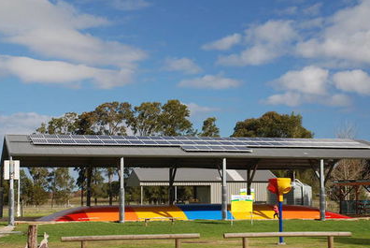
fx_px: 823
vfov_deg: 17.1
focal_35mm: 80
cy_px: 134
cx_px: 183
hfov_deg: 25.3
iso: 200
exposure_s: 1/200
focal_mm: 44
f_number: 7.1
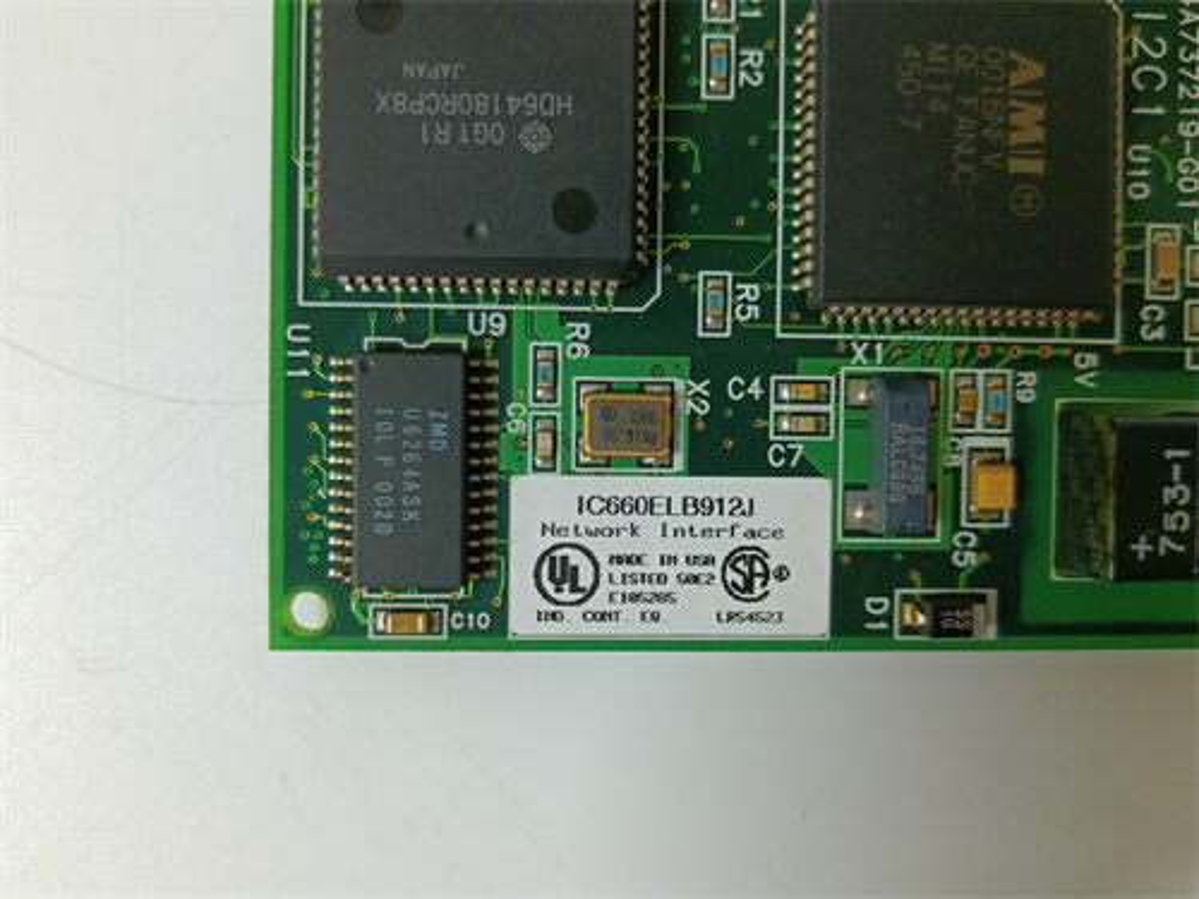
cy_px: 450
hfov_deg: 65.3
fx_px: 935
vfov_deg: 51.4
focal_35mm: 27
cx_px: 600
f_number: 1.9
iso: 673
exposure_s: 1/33.3
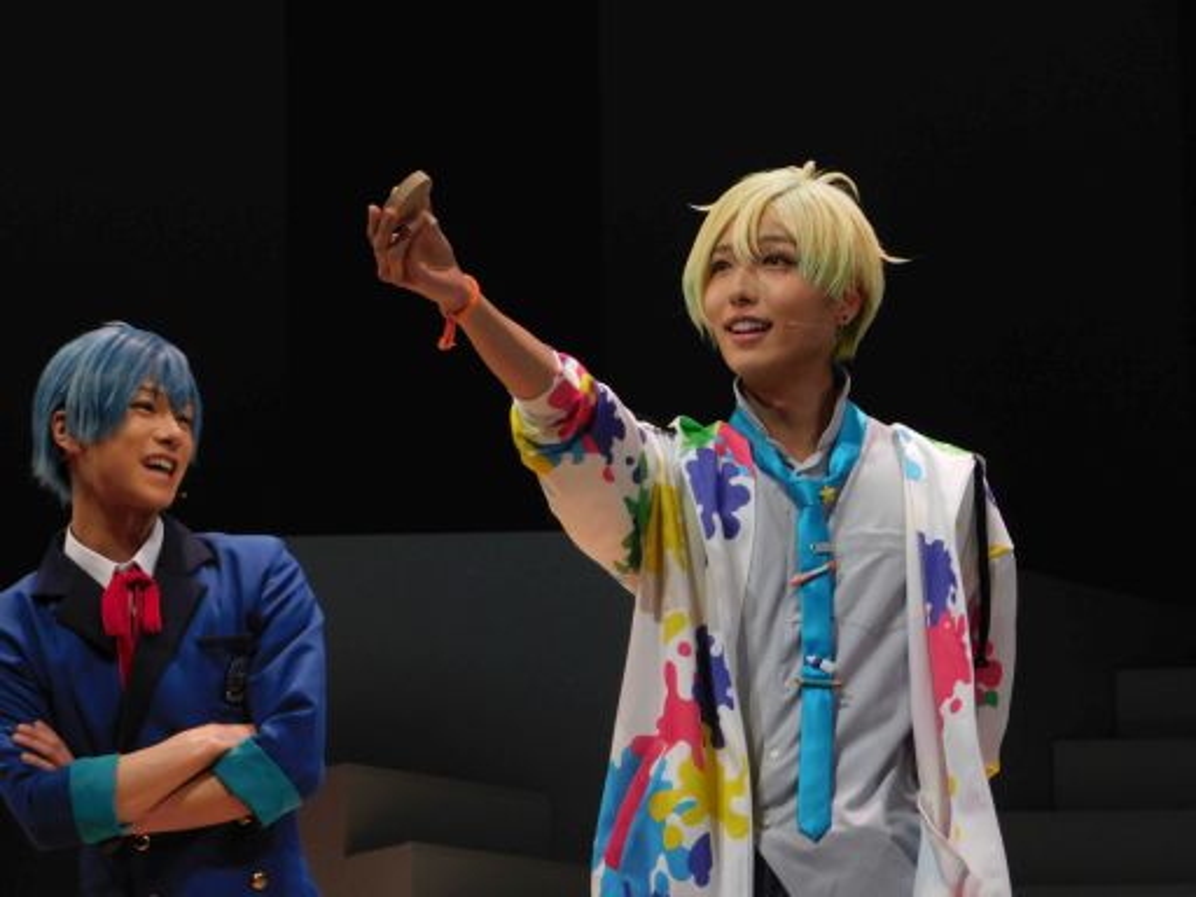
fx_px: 6357
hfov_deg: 10.7
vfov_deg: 8.1
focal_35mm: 184
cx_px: 598
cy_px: 448
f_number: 5.4
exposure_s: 1/30
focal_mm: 32.7
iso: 360
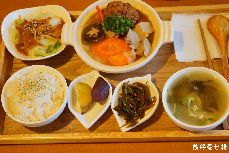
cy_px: 76
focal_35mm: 74
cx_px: 114
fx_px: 468
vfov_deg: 18.6
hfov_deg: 27.5
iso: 3200
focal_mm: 49
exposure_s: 1/80
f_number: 5.6
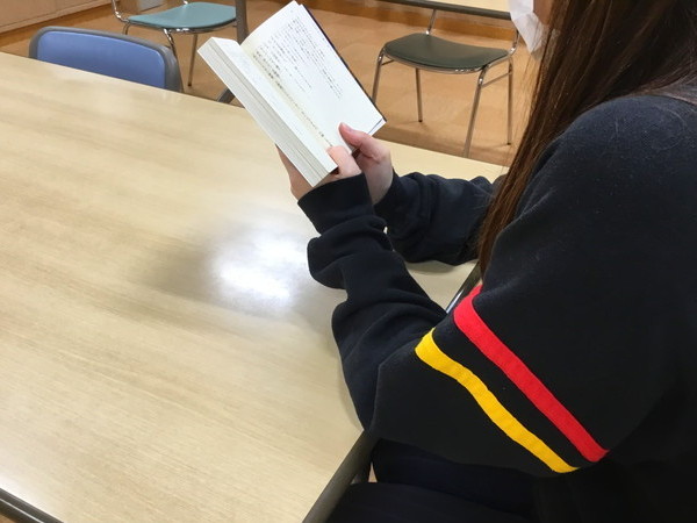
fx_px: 624
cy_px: 262
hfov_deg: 58.4
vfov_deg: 45.4
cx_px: 348
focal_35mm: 31
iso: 64
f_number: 2.4
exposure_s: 1/30
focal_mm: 3.3
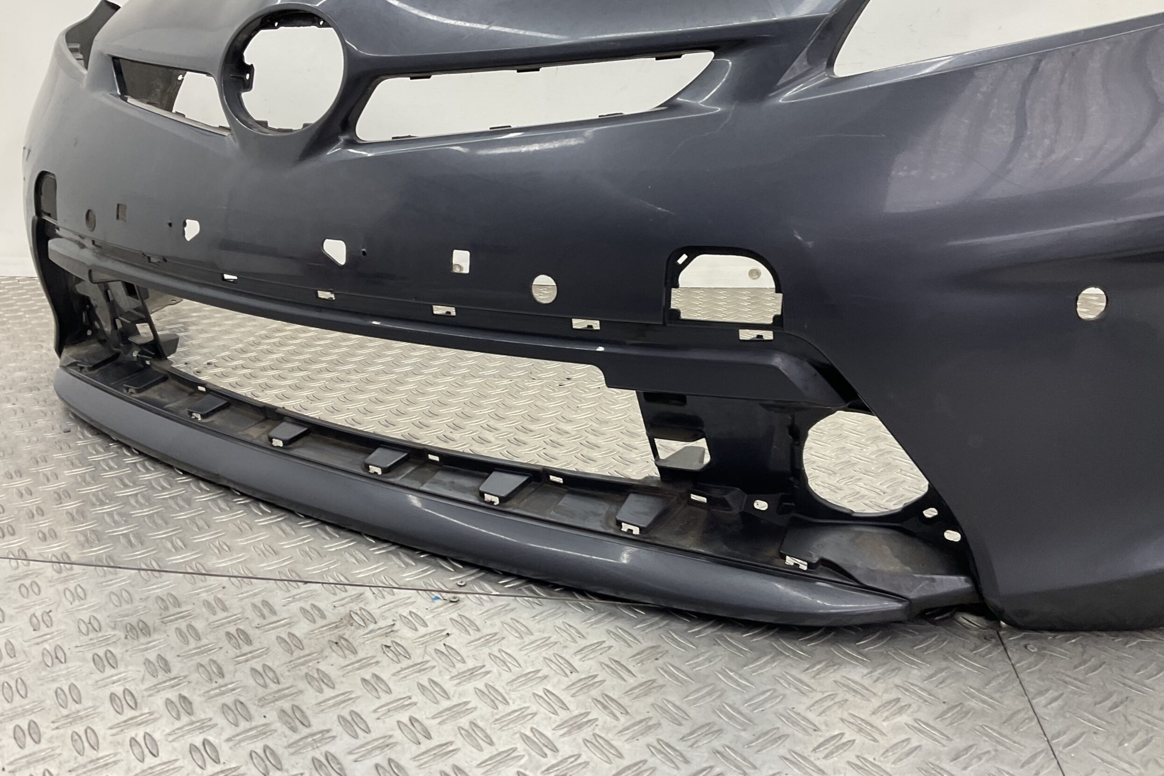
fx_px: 1002
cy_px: 339
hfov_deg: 60.3
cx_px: 576
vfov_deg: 42.2
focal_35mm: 31
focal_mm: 3
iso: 50
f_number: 1.8
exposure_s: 1/100
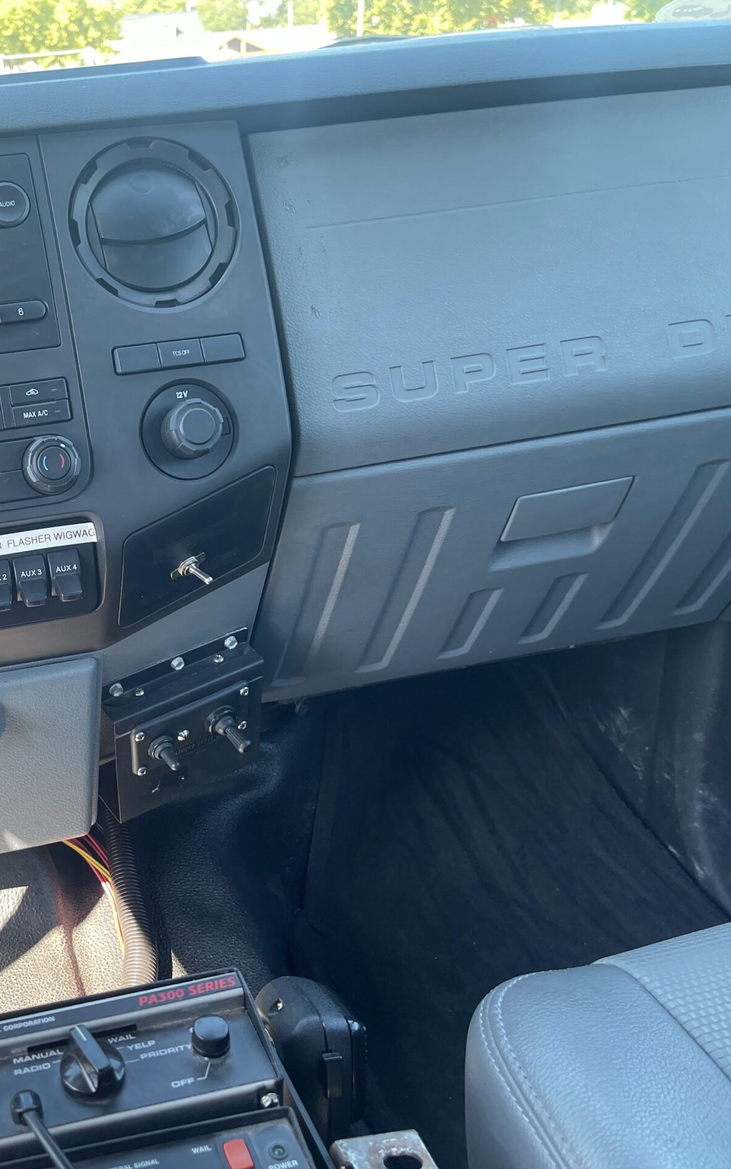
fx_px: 1179
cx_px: 17
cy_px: 582
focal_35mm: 37
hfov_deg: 32.0
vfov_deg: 52.7
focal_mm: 5.1
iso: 80
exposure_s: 1/121
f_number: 1.6
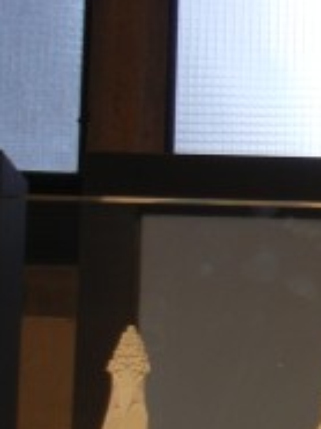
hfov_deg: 11.3
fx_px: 1537
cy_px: 514
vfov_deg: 15.3
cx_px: 533
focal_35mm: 124
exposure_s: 1/36.3
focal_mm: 5.4
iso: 160
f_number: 3.5
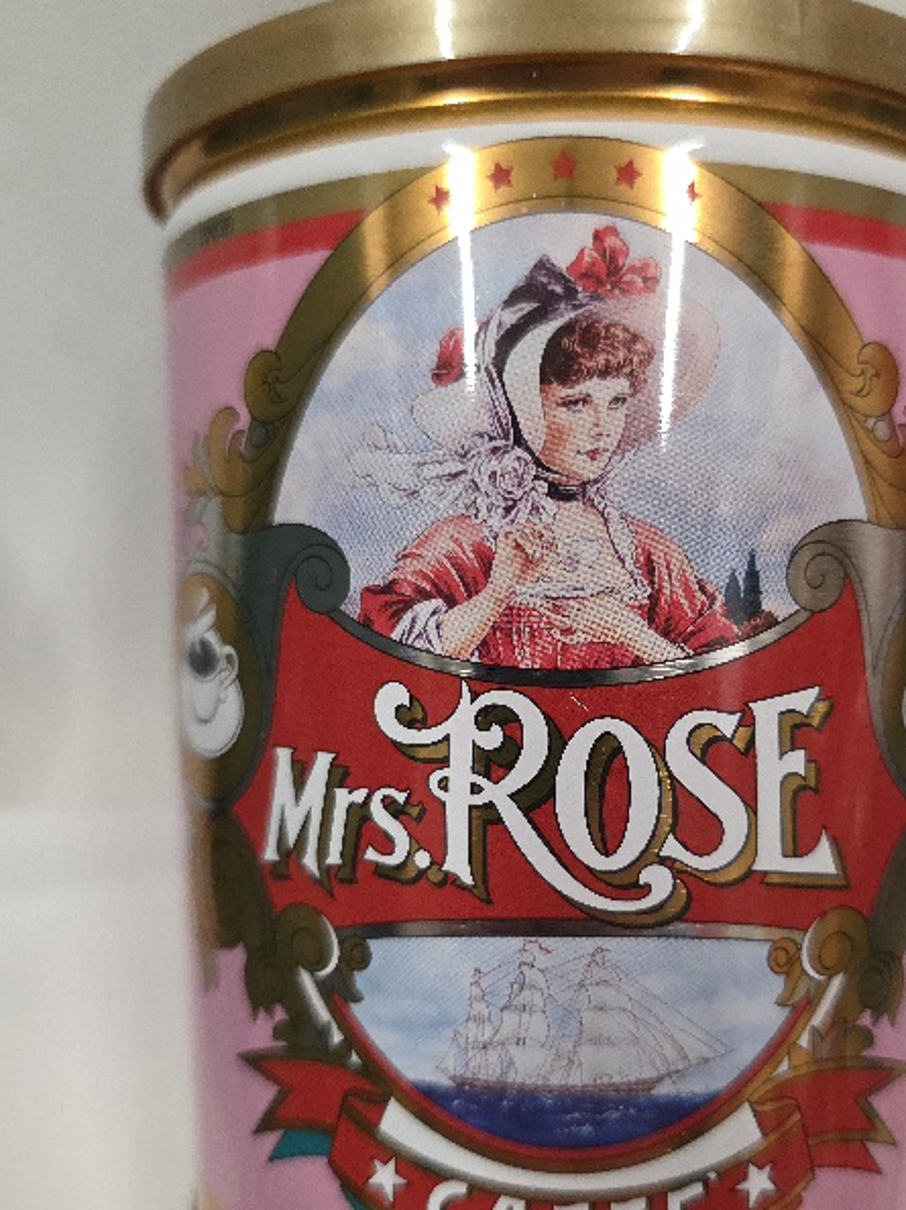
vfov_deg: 58.2
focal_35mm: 31
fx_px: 1083
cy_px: 686
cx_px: 562
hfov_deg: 45.1
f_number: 1.7
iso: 500
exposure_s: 1/101
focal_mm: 6.3
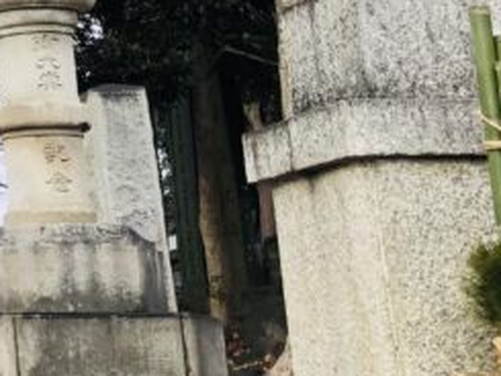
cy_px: -170
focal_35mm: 146
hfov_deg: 11.6
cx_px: -609
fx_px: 2114
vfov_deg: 9.9
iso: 20
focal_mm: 3.99
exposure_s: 1/120
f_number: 1.8
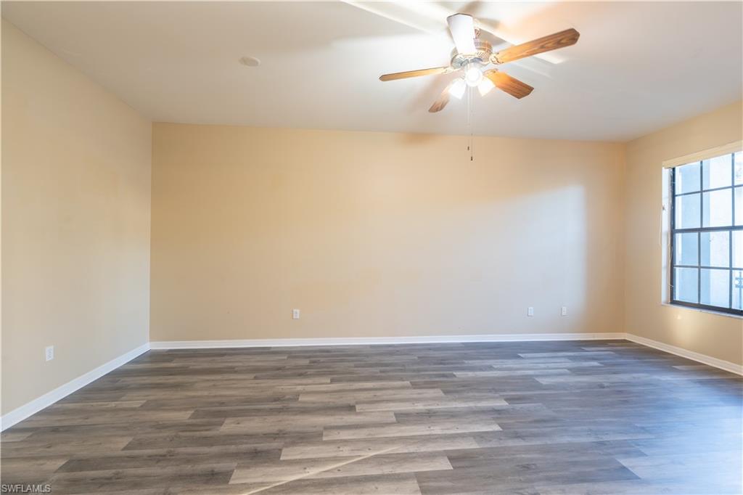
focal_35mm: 16
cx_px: 372
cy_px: 248
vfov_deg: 73.7
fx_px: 330
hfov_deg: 96.8
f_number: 7.1
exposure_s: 1/25
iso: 400
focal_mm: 16
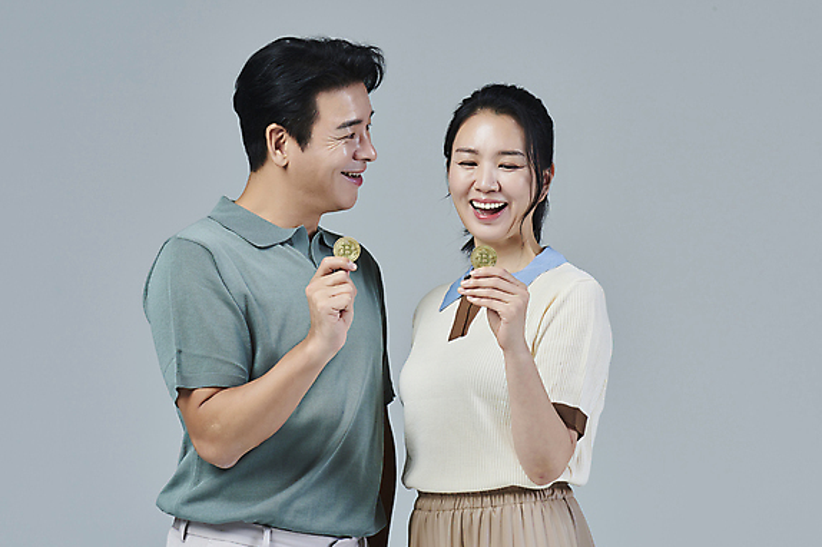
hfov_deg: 15.1
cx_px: 407
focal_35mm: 136
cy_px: 268
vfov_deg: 10.1
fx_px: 3103
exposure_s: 1/125
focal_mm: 130
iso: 100
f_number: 14
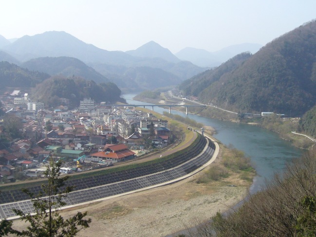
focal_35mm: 55
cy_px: 118
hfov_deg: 34.9
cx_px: 158
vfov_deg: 26.6
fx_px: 502
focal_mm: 9.1
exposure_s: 1/500
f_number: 7
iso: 200
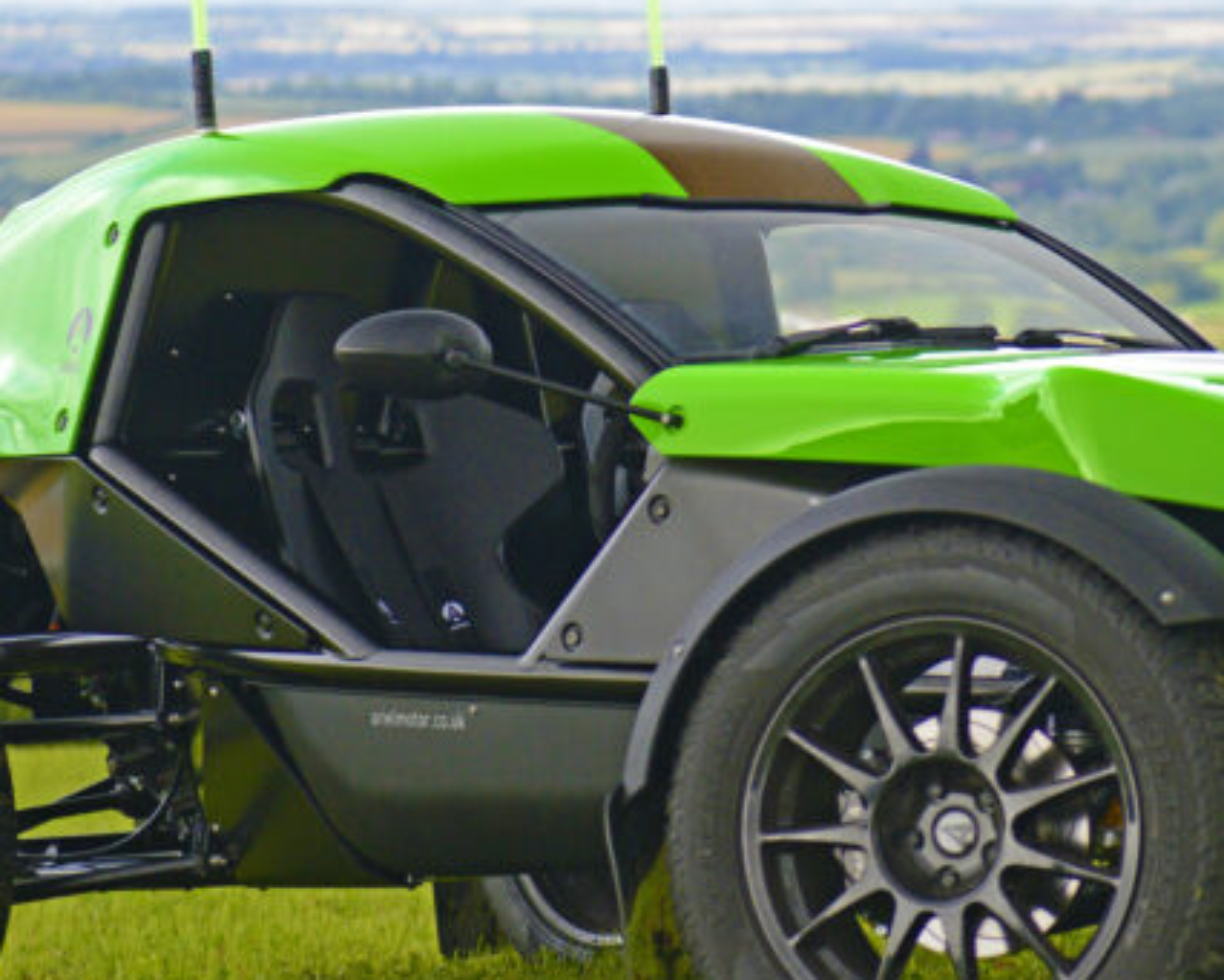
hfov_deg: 12.9
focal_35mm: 149
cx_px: 822
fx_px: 5399
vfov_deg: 10.3
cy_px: 185
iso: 1000
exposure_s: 1/2000
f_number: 2.8
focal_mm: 66
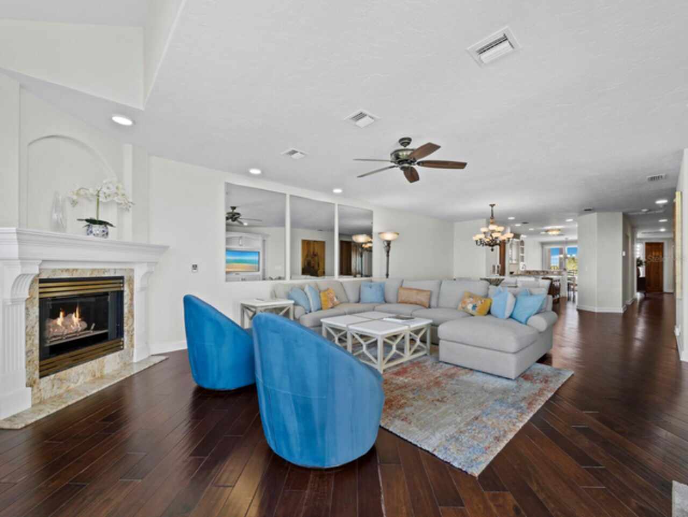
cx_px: 344
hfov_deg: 102.0
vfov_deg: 85.8
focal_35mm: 14
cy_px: 258
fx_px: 278
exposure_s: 1/4
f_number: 11
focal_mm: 7
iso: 400
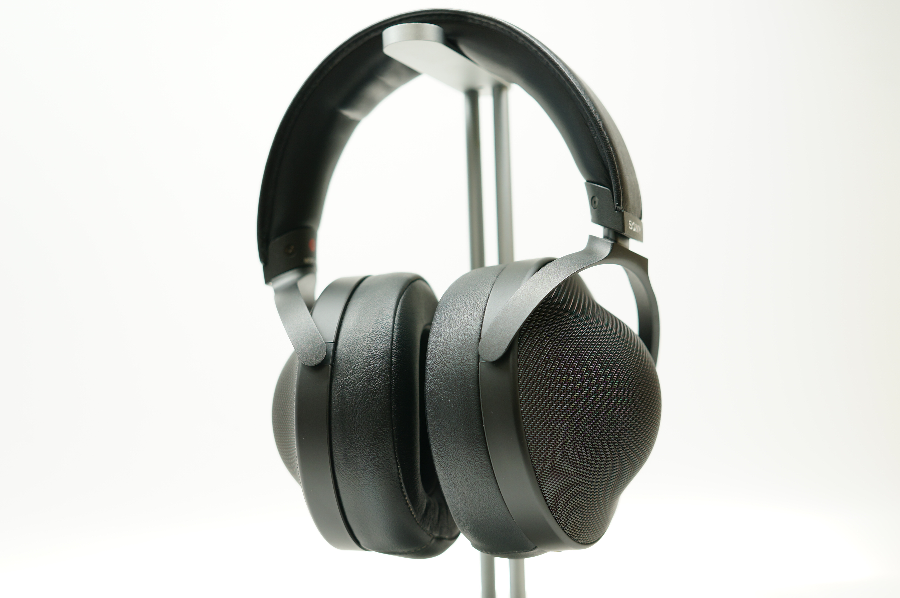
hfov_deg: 43.6
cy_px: 299
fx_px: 1124
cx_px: 450
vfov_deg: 29.8
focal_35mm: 45
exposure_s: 1/50
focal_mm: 30
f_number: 3.2
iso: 100
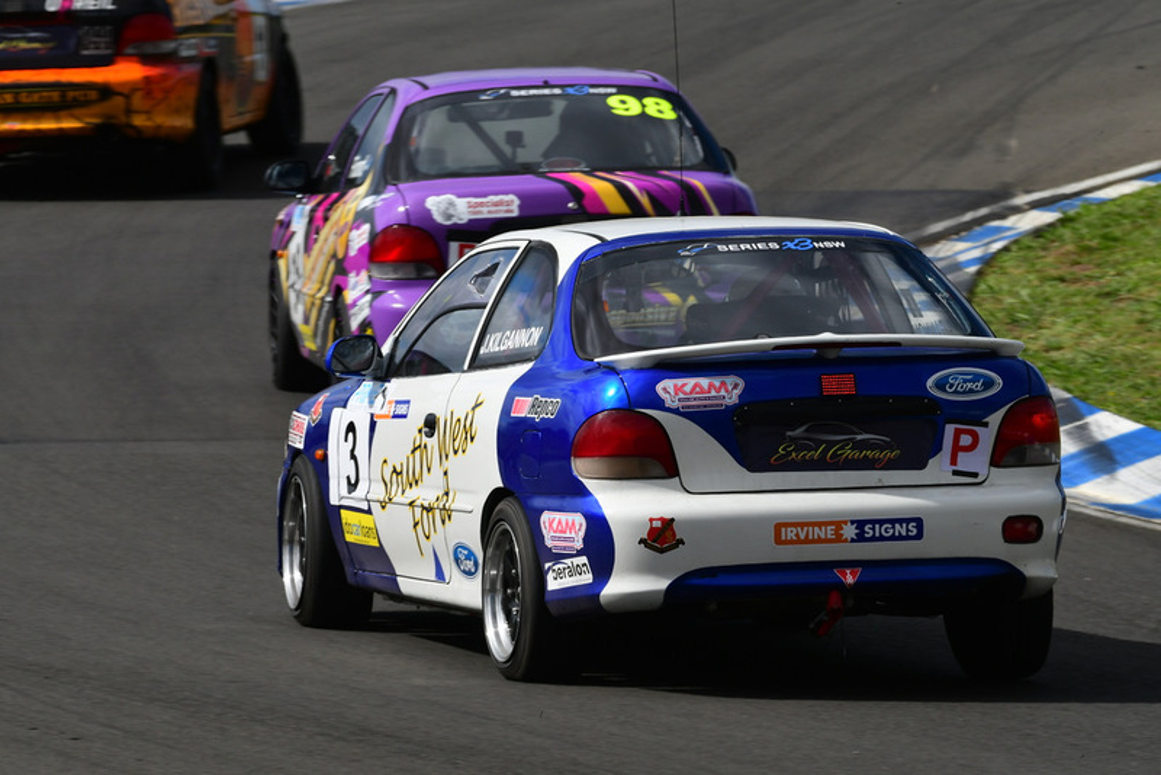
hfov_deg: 4.7
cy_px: 388
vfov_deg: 3.2
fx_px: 14033
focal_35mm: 435
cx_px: 580
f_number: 11
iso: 200
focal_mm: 290
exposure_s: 1/500
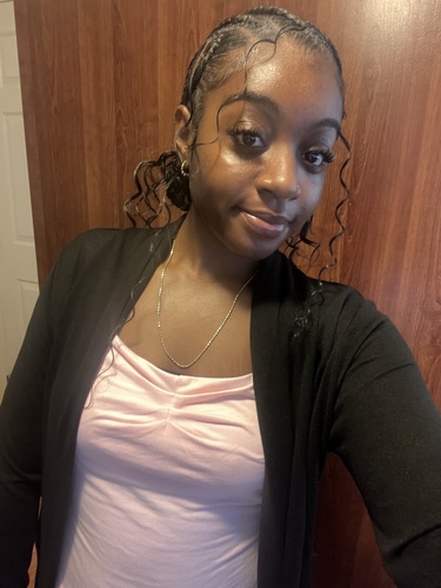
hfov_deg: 58.9
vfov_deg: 73.9
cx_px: 220
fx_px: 391
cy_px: 294
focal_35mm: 23
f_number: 2.2
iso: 640
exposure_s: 1/15
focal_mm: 2.71
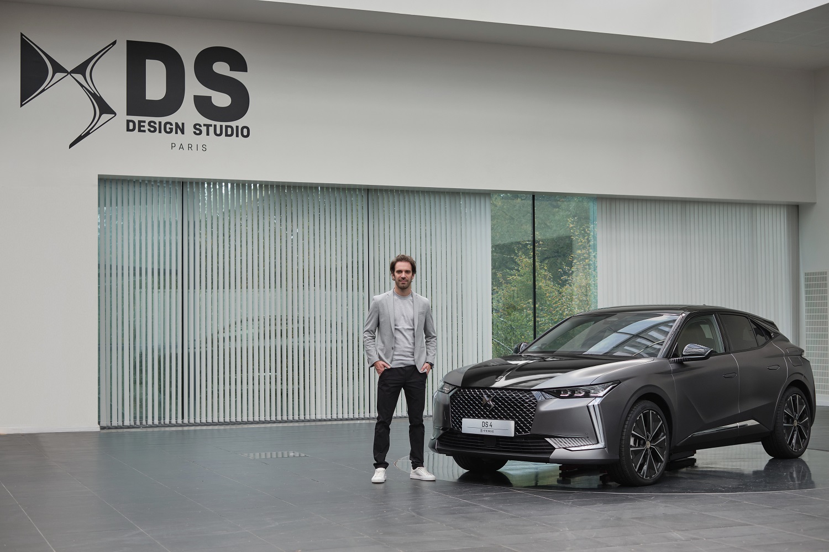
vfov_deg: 25.5
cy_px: 276
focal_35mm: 53
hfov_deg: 37.5
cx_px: 414
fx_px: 1220
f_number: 2.8
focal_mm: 35
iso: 200
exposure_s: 1/250
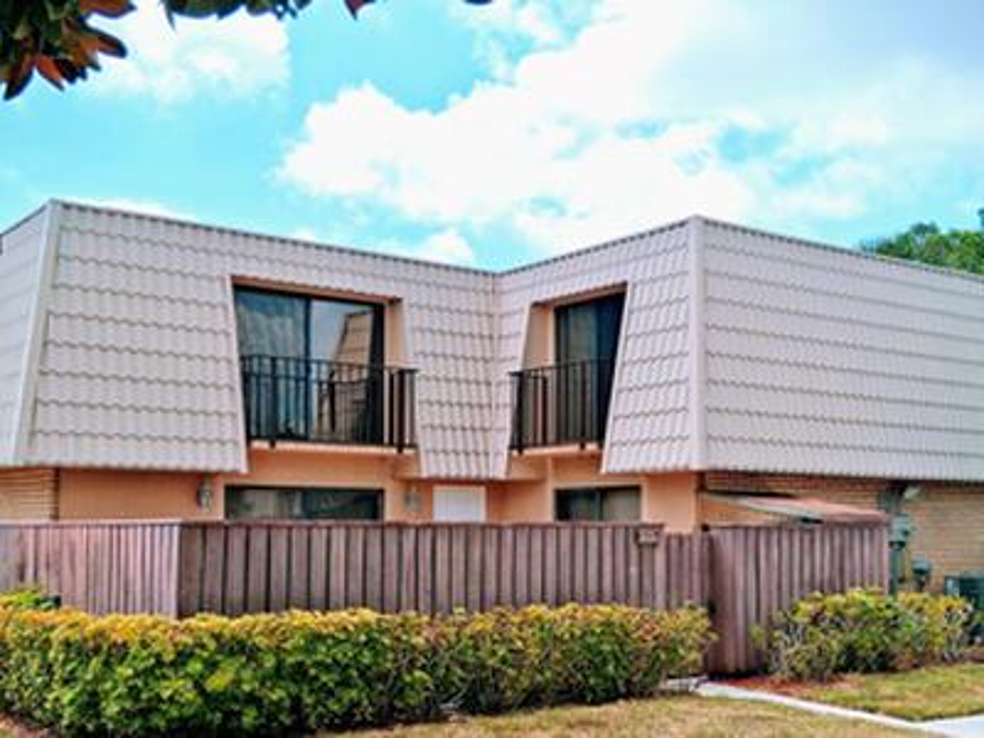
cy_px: 369
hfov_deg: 67.3
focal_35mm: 26
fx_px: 739
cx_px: 492
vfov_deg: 53.1
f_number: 1.8
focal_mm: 3.98
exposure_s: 1/1009
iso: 25
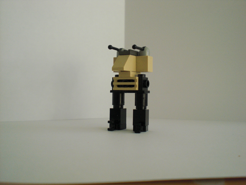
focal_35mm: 38
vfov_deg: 37.7
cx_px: 123
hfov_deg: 49.0
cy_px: 92
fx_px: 270
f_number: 3.1
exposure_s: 1/50
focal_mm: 6.3
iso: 200
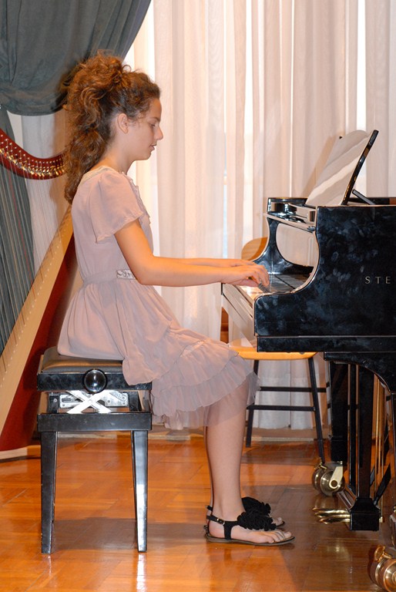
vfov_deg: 19.4
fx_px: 1728
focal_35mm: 105
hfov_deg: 13.1
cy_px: 296
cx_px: 198
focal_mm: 70
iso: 1000
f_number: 7.1
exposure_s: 1/80
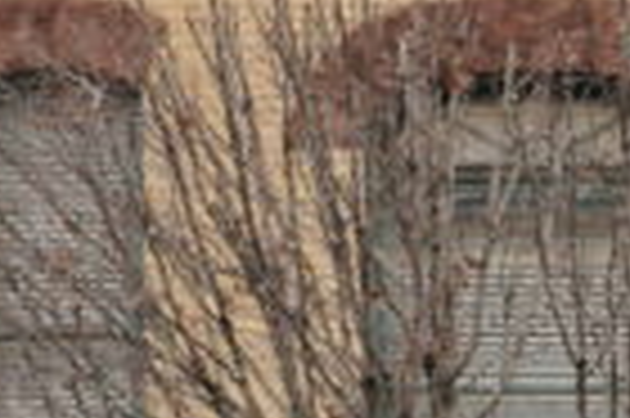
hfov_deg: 8.2
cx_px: 1152
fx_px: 4230
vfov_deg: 5.2
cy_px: 1450
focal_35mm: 242
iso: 100
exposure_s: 1/80
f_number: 5.6
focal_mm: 33
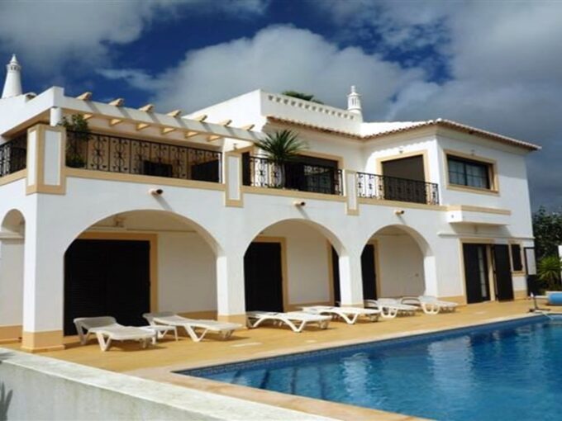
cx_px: 281
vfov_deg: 49.7
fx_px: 455
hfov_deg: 63.4
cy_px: 210
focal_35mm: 28
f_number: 9
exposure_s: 1/640
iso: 100
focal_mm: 6
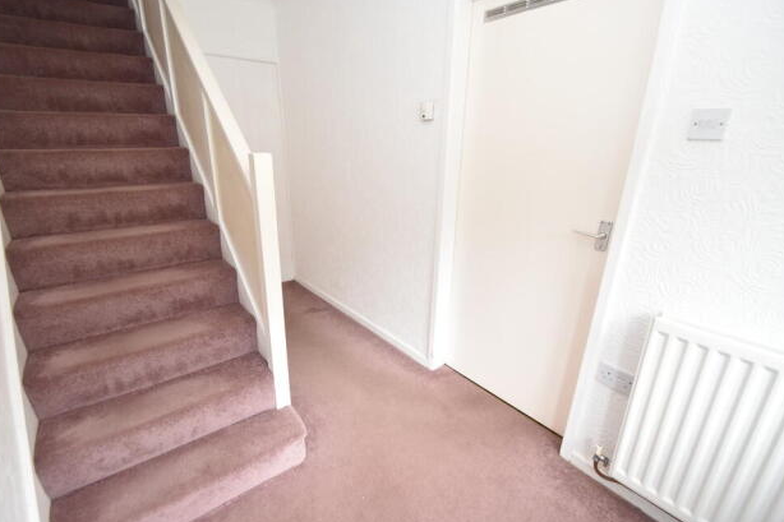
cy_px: 265
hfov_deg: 96.7
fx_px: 348
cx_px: 382
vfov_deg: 73.7
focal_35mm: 16
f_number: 5
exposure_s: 1/100
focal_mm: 10
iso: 800
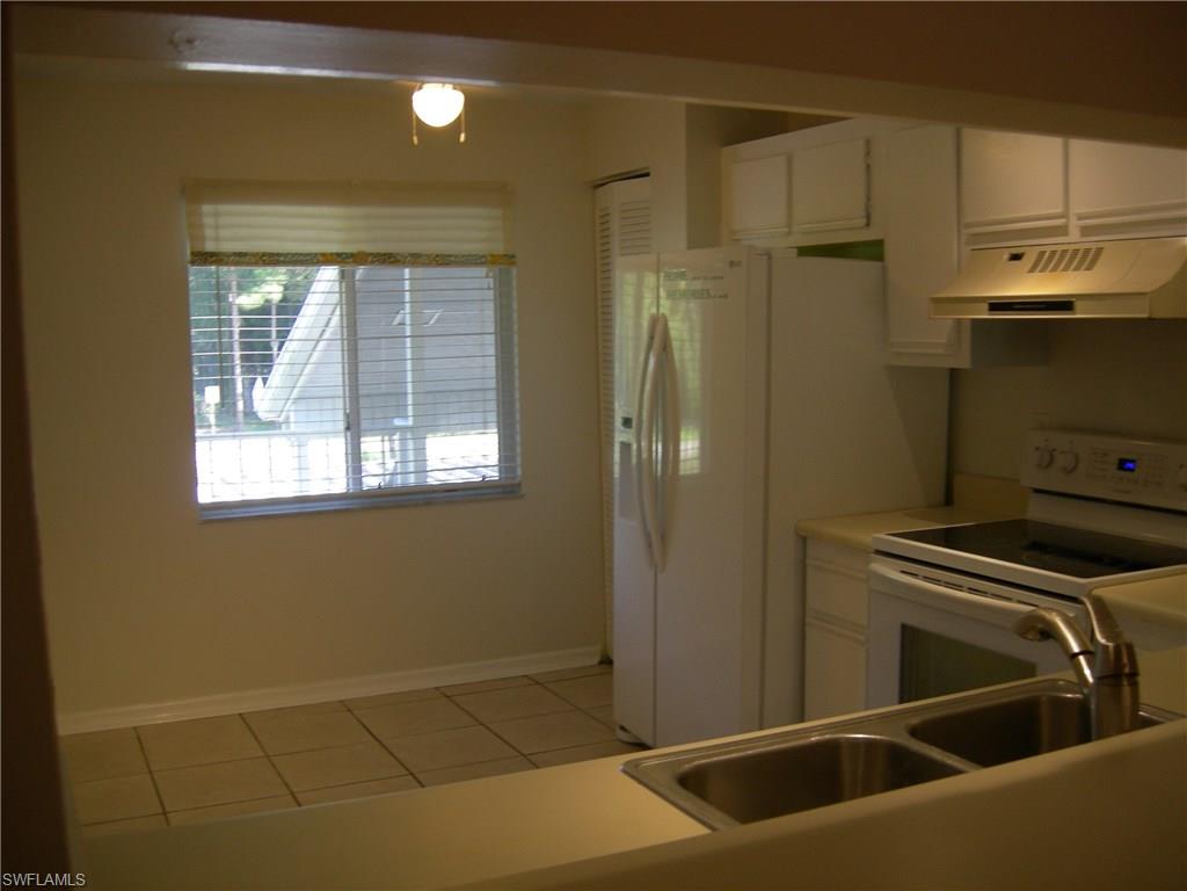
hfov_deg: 51.4
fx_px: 1234
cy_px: 446
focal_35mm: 36
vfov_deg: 39.7
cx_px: 594
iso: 64
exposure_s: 1/36.7
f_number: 2.7
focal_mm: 7.5
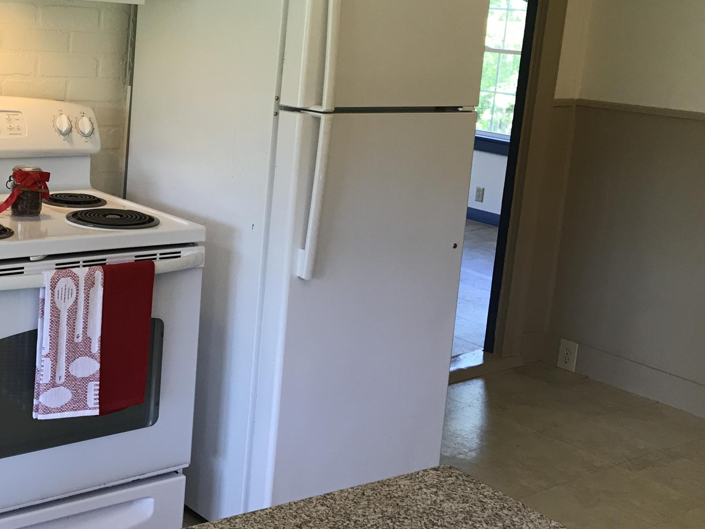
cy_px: 157
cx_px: 121
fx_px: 1018
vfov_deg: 28.8
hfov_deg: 36.6
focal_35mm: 50
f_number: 1.8
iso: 25
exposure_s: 1/40
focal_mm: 3.99
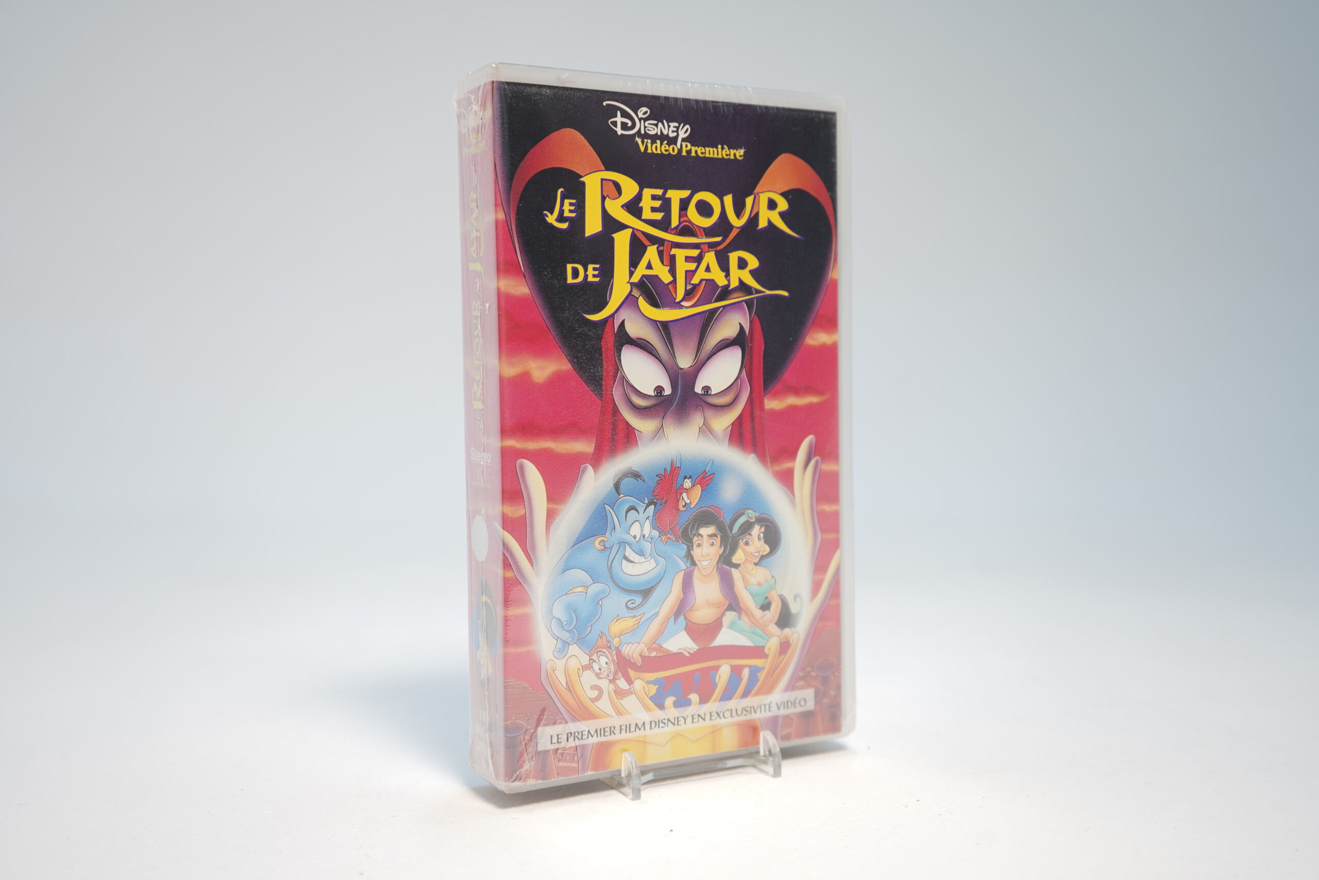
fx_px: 1282
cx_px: 660
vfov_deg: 37.9
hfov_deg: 54.4
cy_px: 440
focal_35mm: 35
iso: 64
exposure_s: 1/6
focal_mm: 35
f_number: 4.5
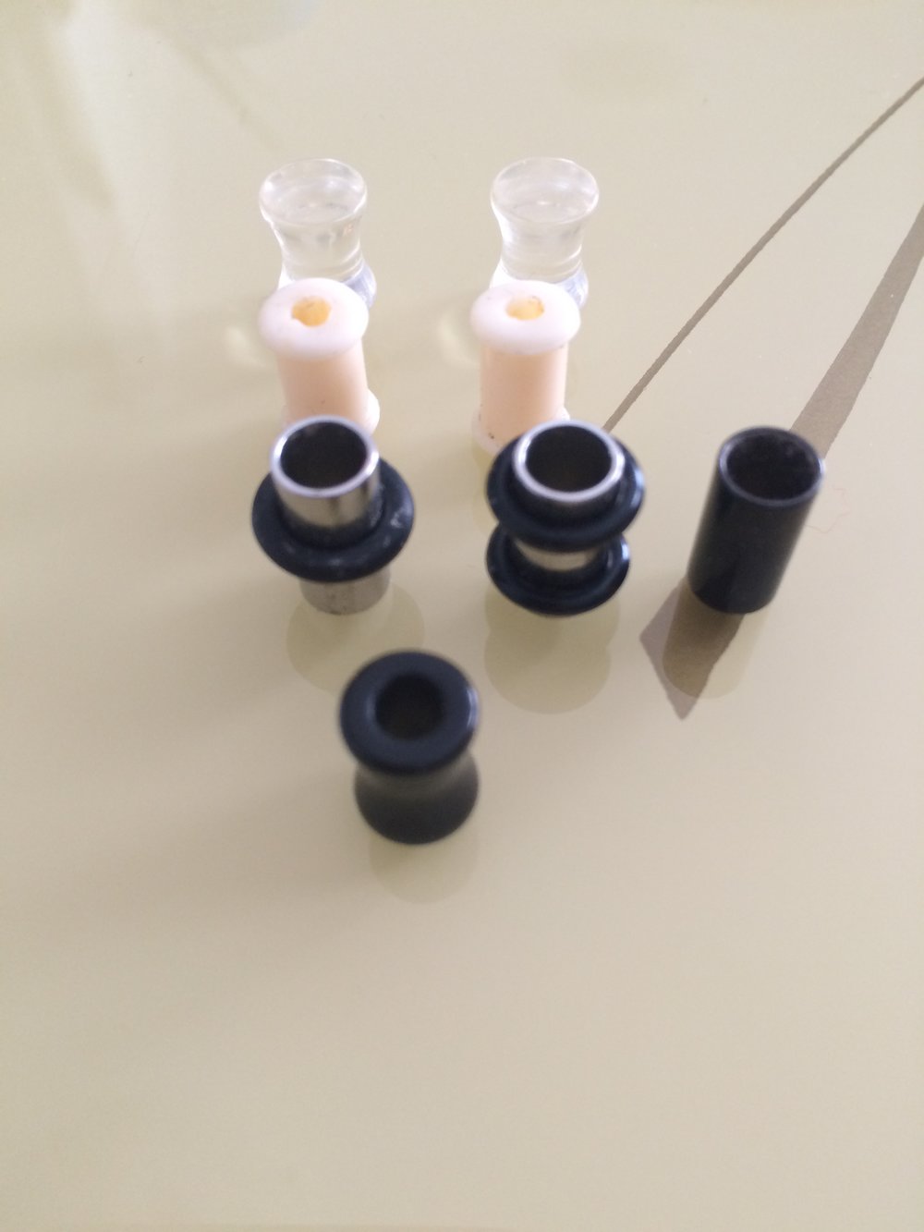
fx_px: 1032
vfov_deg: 61.7
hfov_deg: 48.2
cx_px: 462
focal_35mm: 29
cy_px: 616
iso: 100
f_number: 2.2
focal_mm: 4.15
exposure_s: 1/30
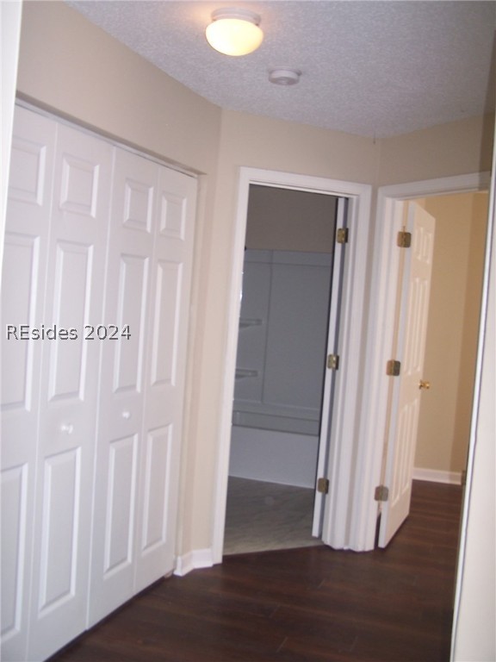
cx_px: 248
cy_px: 331
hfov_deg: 37.7
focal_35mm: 38
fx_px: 726
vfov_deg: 49.0
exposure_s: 1/60
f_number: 2.8
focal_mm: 6.3
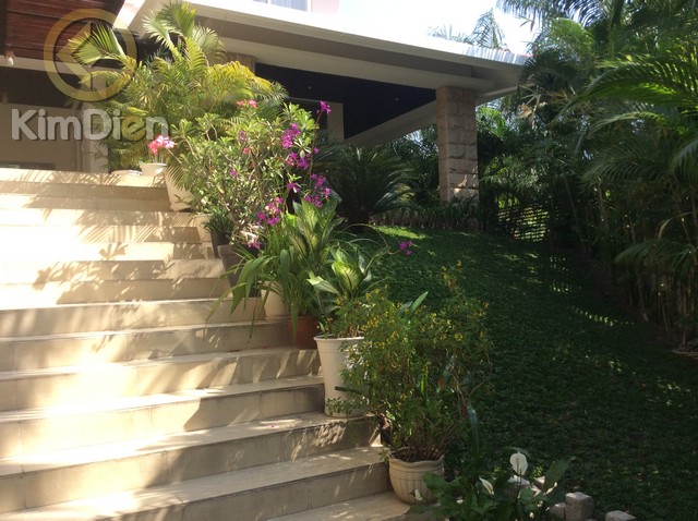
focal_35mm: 32
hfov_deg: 56.9
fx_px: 644
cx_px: 349
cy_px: 260
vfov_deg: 44.1
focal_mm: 3.3
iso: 32
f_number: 2.4
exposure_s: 1/461
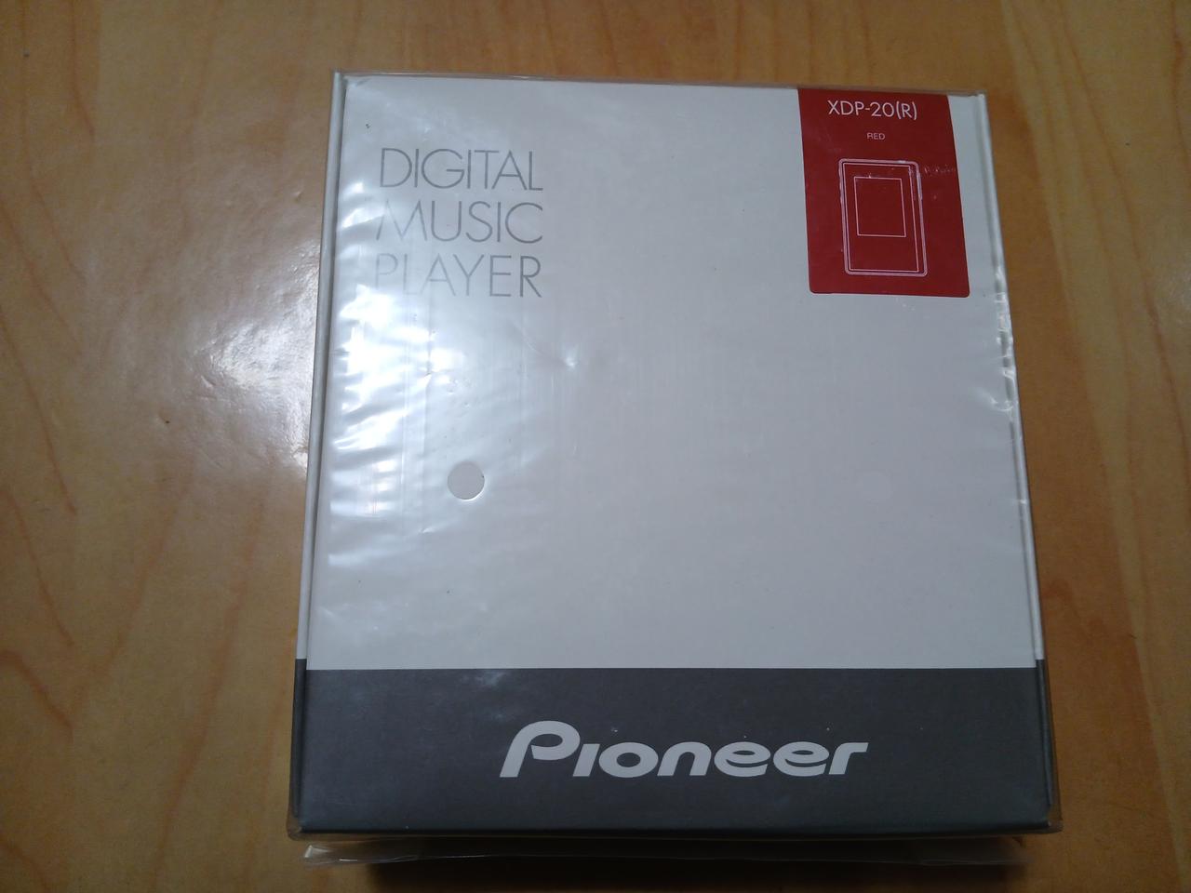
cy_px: 446
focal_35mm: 26
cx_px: 596
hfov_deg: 67.3
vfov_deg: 53.1
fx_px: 895
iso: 160
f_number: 1.8
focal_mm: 3.98
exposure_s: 1/60.2
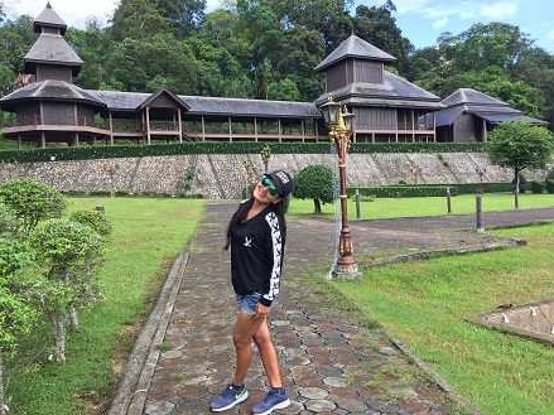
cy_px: 204
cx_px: 281
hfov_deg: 60.0
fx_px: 480
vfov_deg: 46.8
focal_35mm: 30
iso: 32
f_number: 2.2
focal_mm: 4.15
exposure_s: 1/278
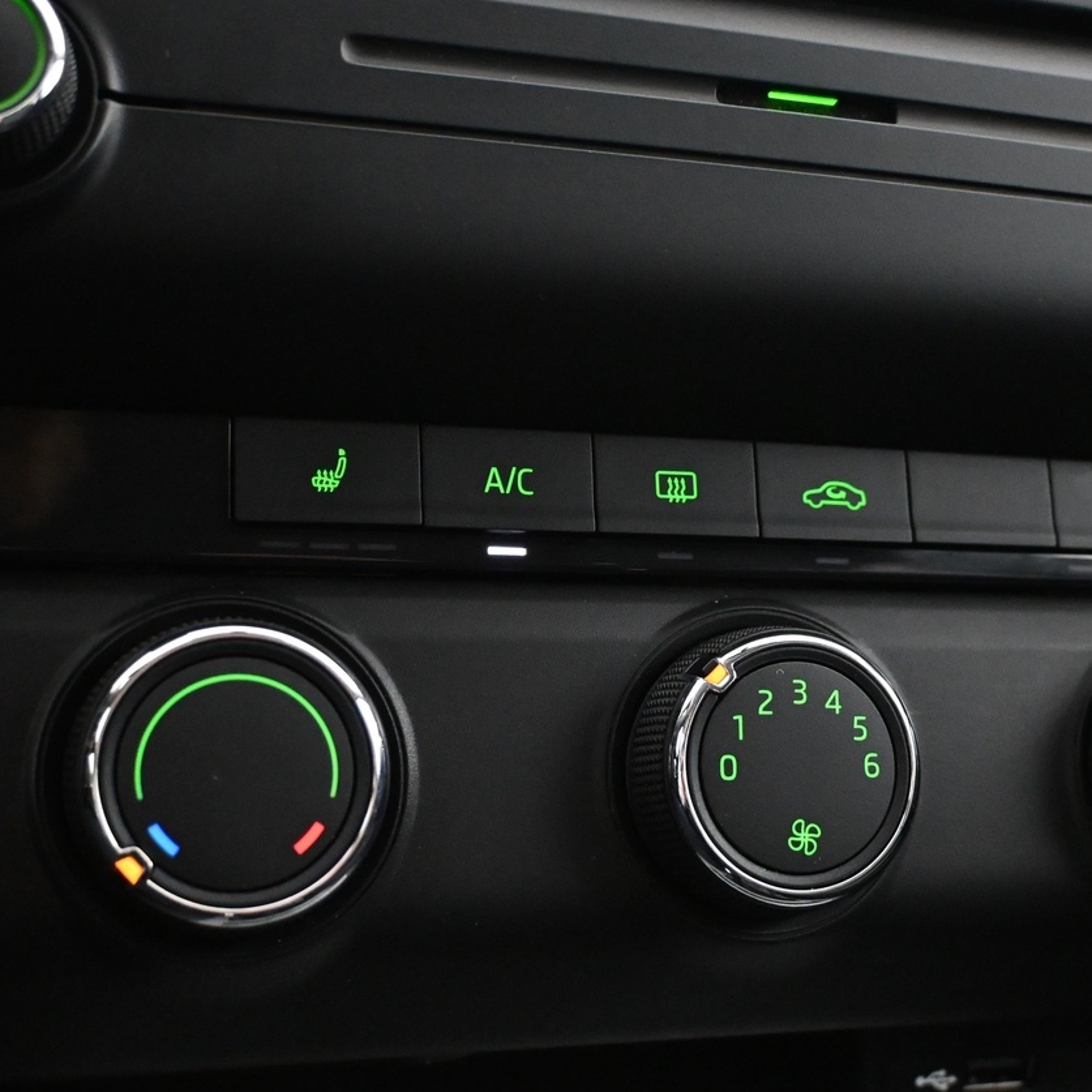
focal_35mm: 52
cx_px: 655
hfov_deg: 32.8
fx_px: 1850
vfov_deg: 32.9
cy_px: 611
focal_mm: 21
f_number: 4
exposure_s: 1/30
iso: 5600
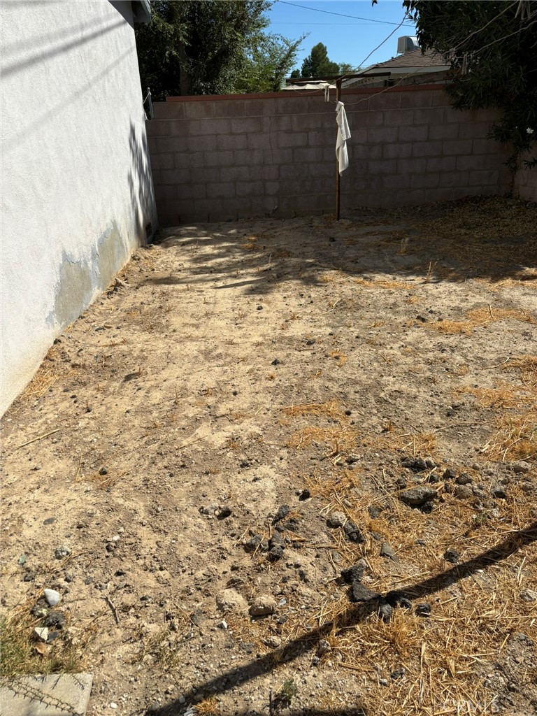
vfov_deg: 67.3
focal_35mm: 26
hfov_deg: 53.1
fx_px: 538
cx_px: 268
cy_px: 358
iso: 50
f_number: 1.6
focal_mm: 5.96
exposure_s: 1/4630
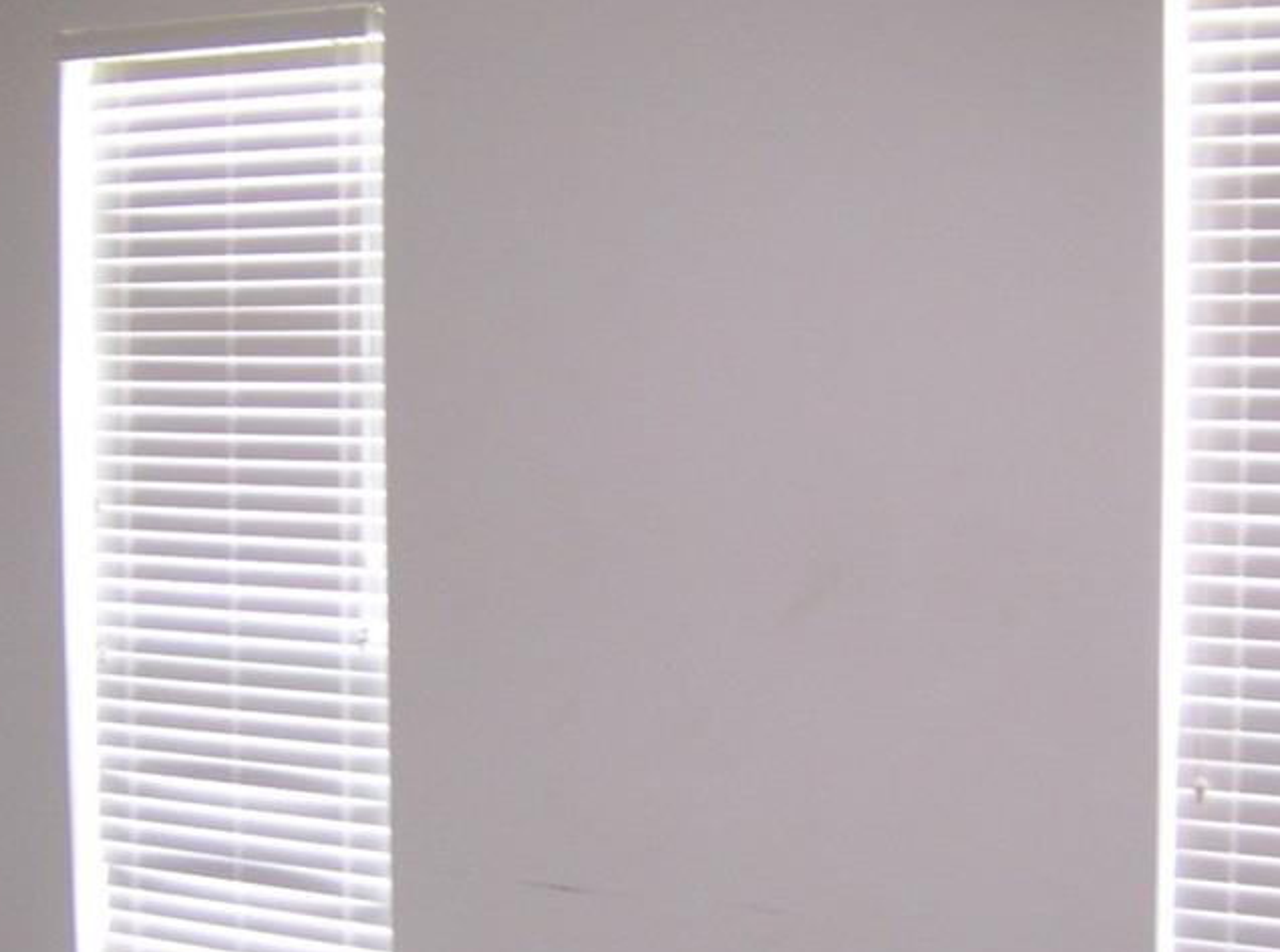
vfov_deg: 25.1
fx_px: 2138
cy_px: 523
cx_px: 741
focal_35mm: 58
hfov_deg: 33.3
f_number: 2.8
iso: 125
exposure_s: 1/20
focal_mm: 6
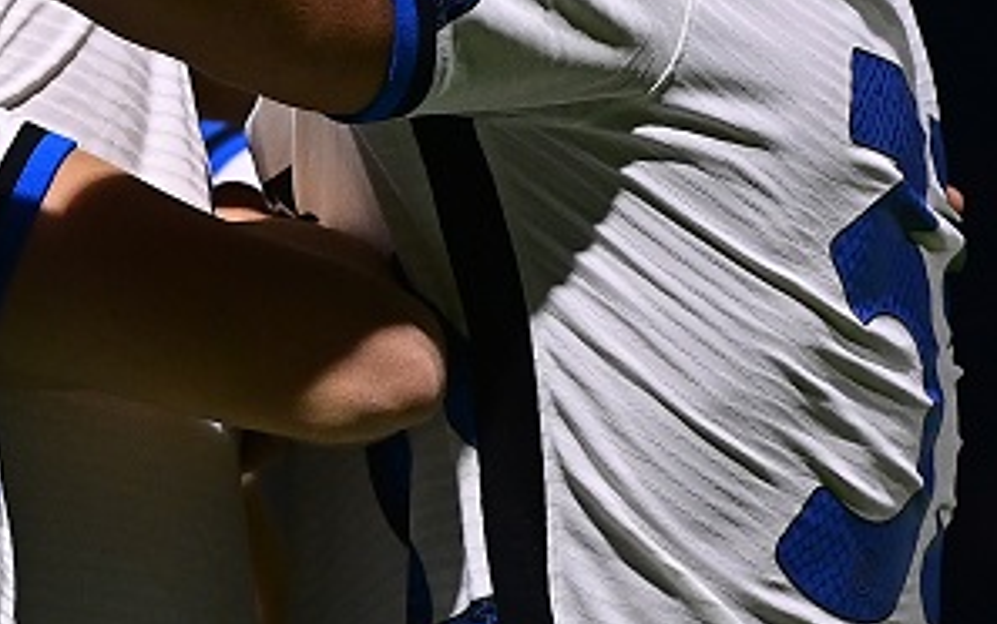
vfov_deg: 1.7
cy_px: 102
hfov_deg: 2.6
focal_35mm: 790
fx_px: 21478
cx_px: -866
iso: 2500
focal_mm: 180
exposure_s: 1/1600
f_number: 3.5
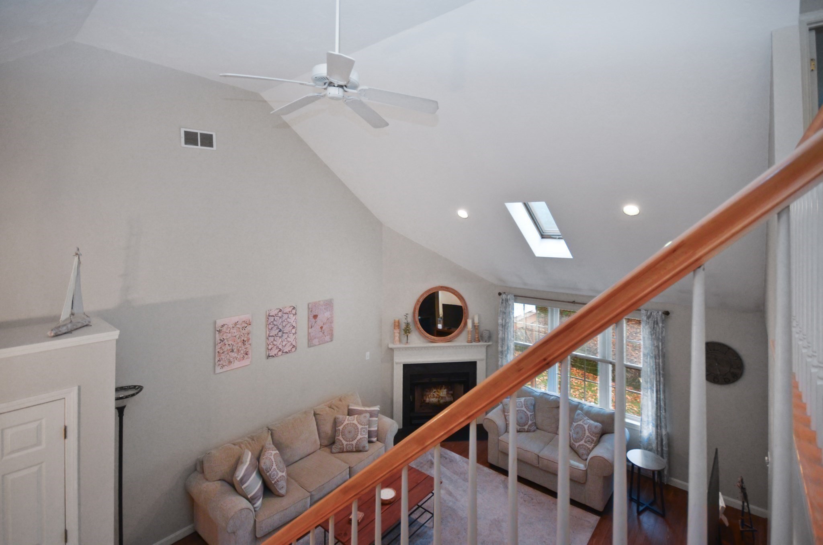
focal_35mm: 15
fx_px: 342
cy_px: 272
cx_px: 412
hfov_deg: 100.5
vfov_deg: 77.1
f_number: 4
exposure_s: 1/60
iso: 640
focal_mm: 10
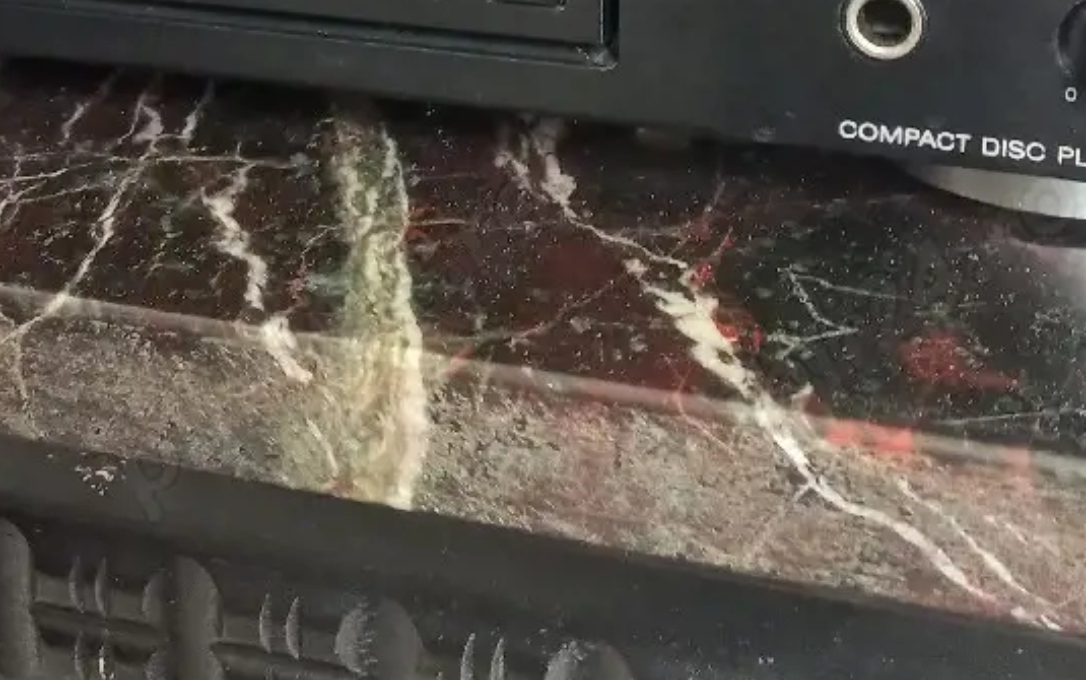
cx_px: 467
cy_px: -113
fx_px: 1954
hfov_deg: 31.0
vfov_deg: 18.8
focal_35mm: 66
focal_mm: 4.6
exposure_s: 1/25
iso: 320
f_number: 1.8
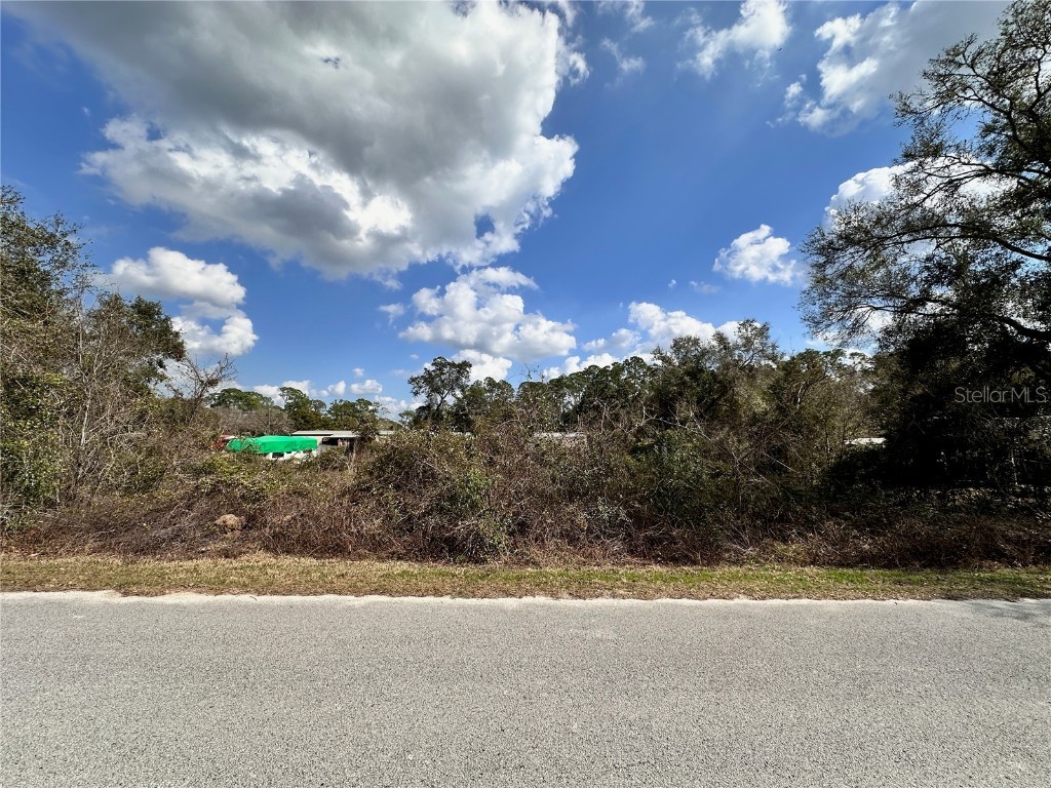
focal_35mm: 14
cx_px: 526
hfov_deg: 102.1
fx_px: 425
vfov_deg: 85.7
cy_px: 394
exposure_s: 1/2618
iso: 50
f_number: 2.2
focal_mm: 2.22
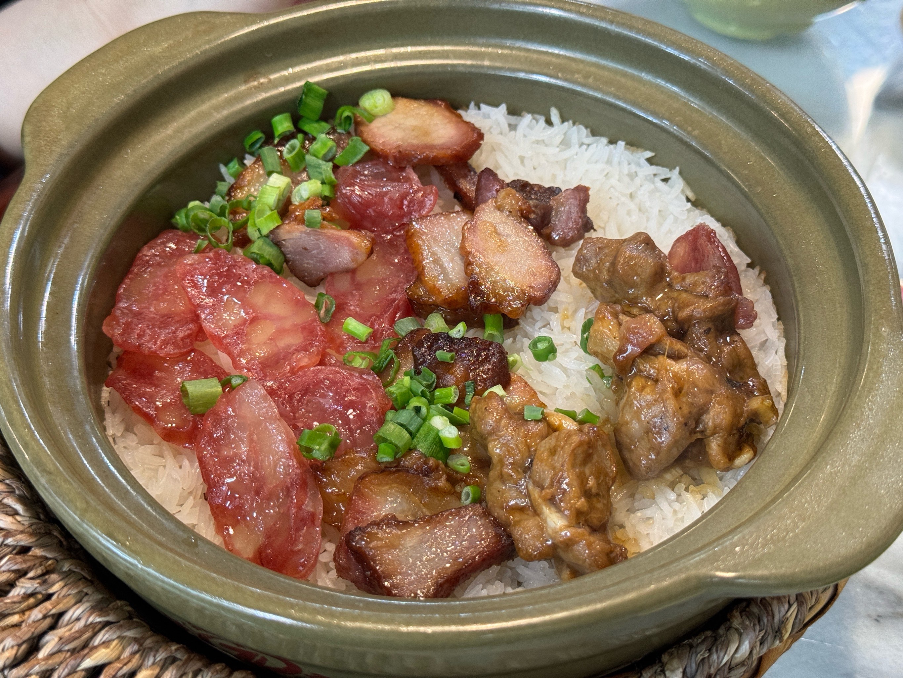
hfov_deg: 39.7
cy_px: 339
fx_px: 1252
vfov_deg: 30.3
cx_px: 452
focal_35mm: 48
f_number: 1.78
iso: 250
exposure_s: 1/42
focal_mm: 6.86
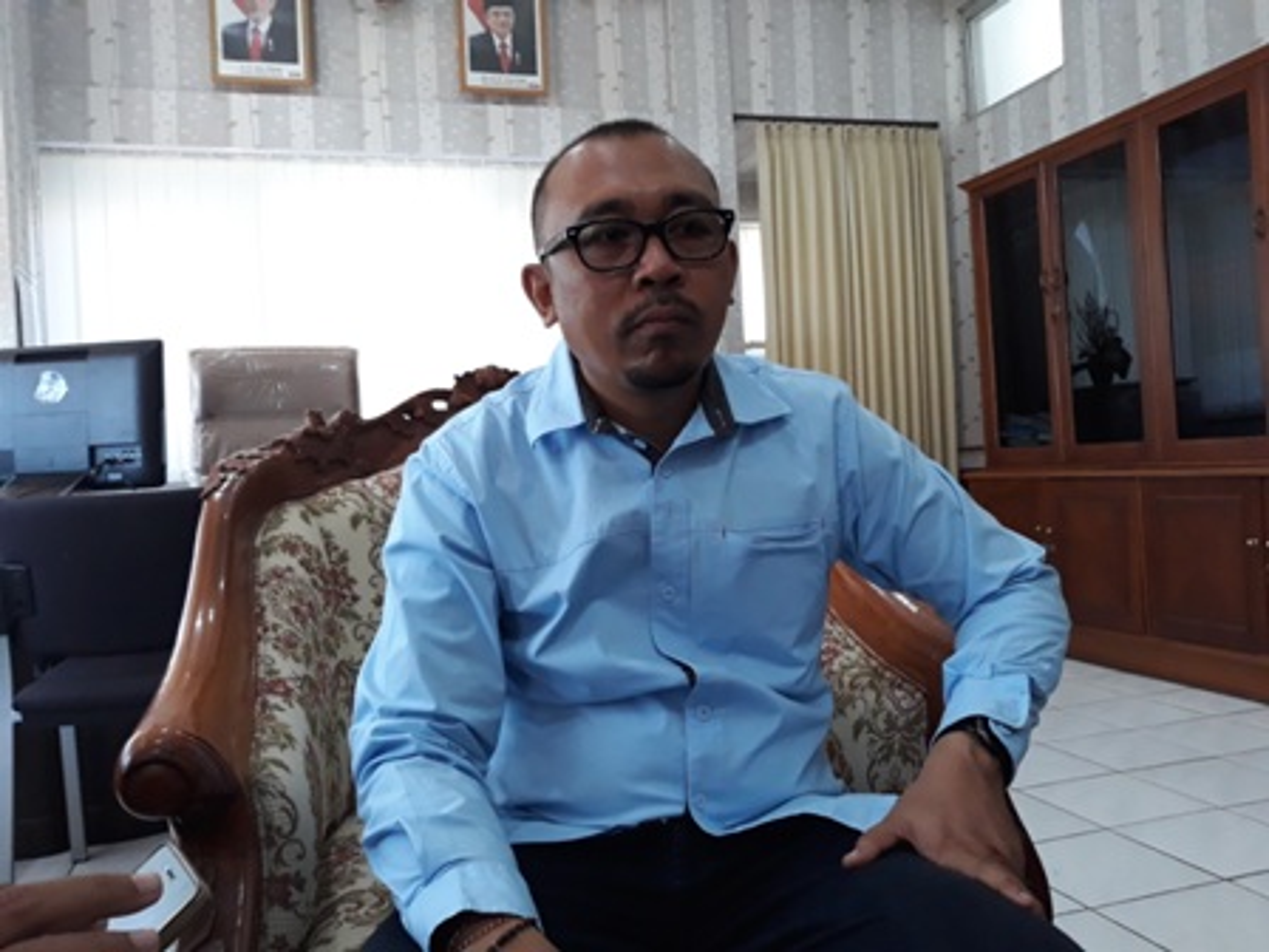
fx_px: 990
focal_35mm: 27
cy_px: 476
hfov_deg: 65.3
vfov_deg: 51.4
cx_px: 634
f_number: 1.7
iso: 200
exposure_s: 1/50
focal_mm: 3.71
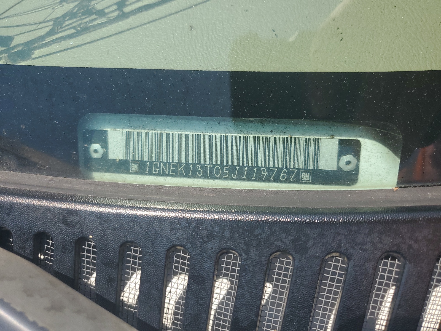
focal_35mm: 26
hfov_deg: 67.3
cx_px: 220
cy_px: 166
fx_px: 331
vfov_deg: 53.1
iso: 50
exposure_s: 1/2000
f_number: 1.5
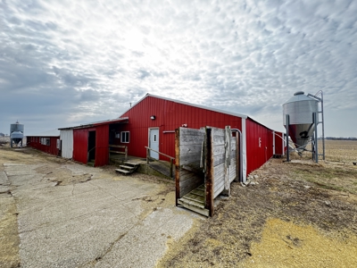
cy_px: 134
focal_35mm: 14
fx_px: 144
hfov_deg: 102.1
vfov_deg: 85.7
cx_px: 178
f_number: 2.2
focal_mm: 2.22
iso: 40
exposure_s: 1/253
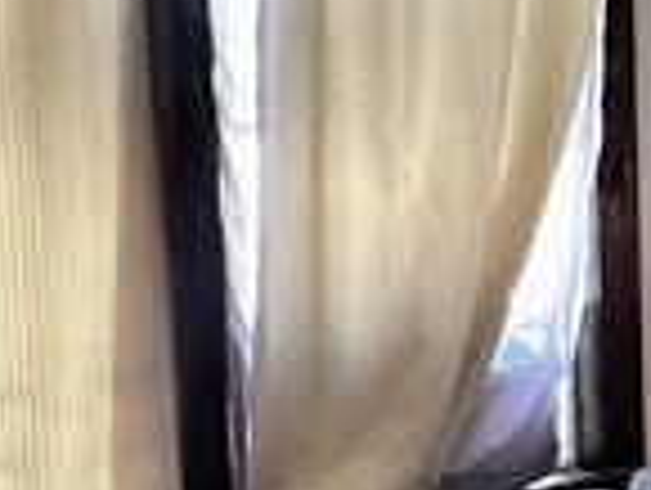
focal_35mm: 92
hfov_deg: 17.7
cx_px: 1122
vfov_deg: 15.7
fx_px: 1732
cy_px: 503
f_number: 1.8
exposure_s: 1/60
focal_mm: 1.57
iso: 640
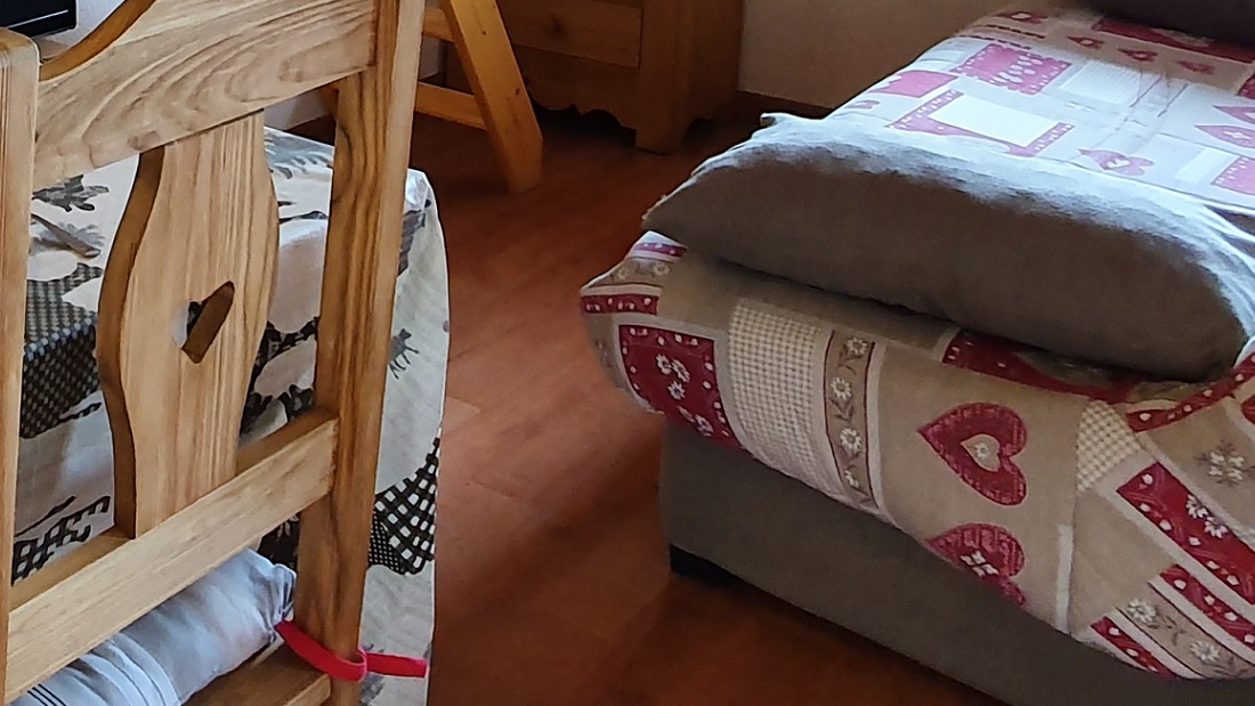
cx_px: -50
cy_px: -71
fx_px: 1464
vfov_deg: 25.2
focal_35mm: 44
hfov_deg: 39.7
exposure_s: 1/50
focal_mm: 1.8
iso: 250
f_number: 2.2
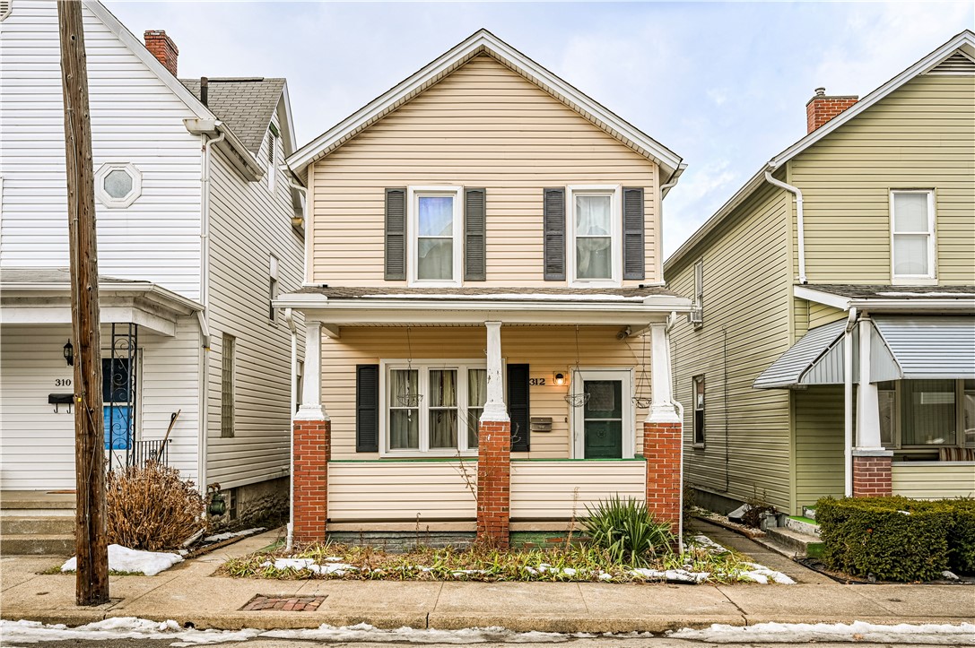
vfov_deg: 43.5
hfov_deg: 62.0
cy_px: 324
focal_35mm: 30
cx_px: 488
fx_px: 812
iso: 250
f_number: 8
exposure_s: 1/200
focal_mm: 30
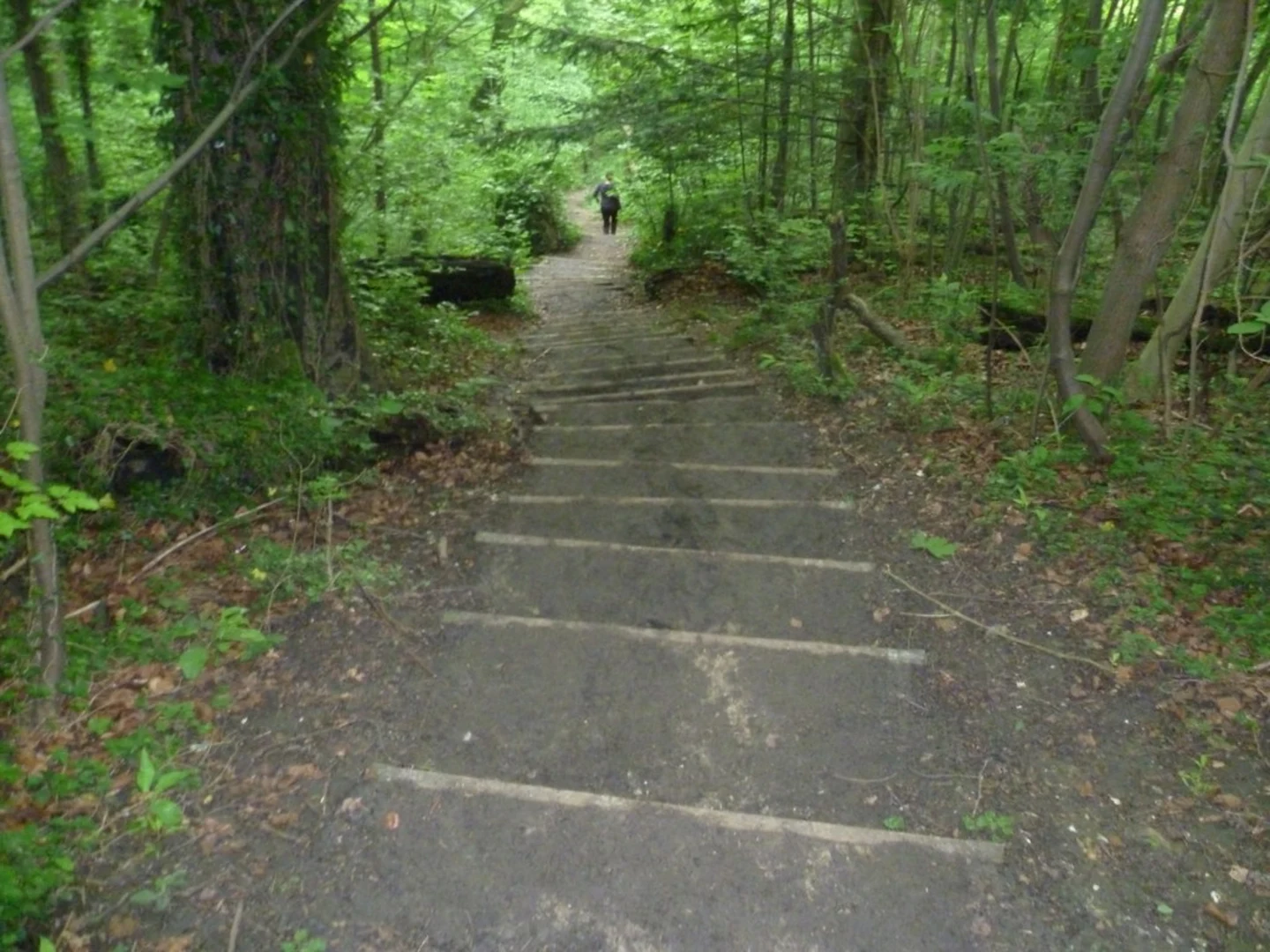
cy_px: 476
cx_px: 635
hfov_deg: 63.4
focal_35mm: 28
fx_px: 1027
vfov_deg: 49.7
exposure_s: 1/15
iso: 640
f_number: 2.8
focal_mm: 5
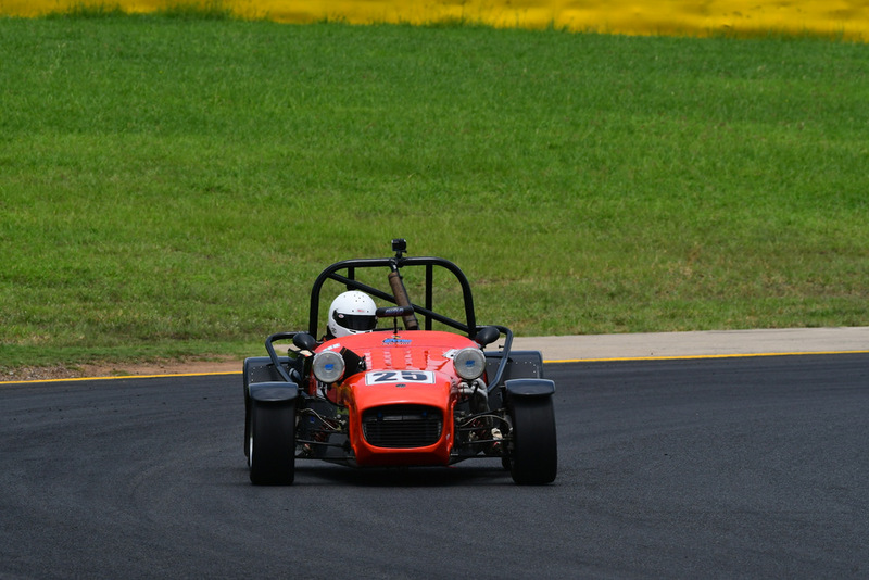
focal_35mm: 435
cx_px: 434
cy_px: 290
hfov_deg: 4.7
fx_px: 10504
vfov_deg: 3.2
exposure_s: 1/640
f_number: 11
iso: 320
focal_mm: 290
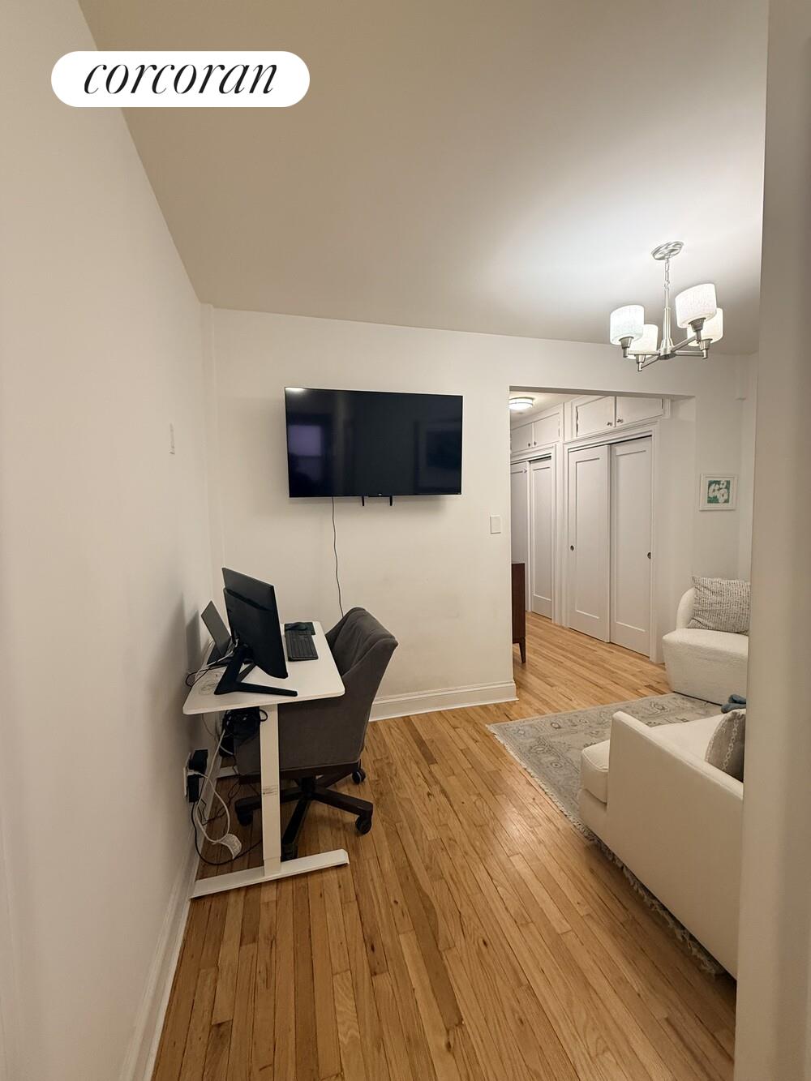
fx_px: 437
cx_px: 406
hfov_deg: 85.7
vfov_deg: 102.1
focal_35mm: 14
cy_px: 540
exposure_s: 1/60
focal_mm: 2.22
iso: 250
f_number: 2.2
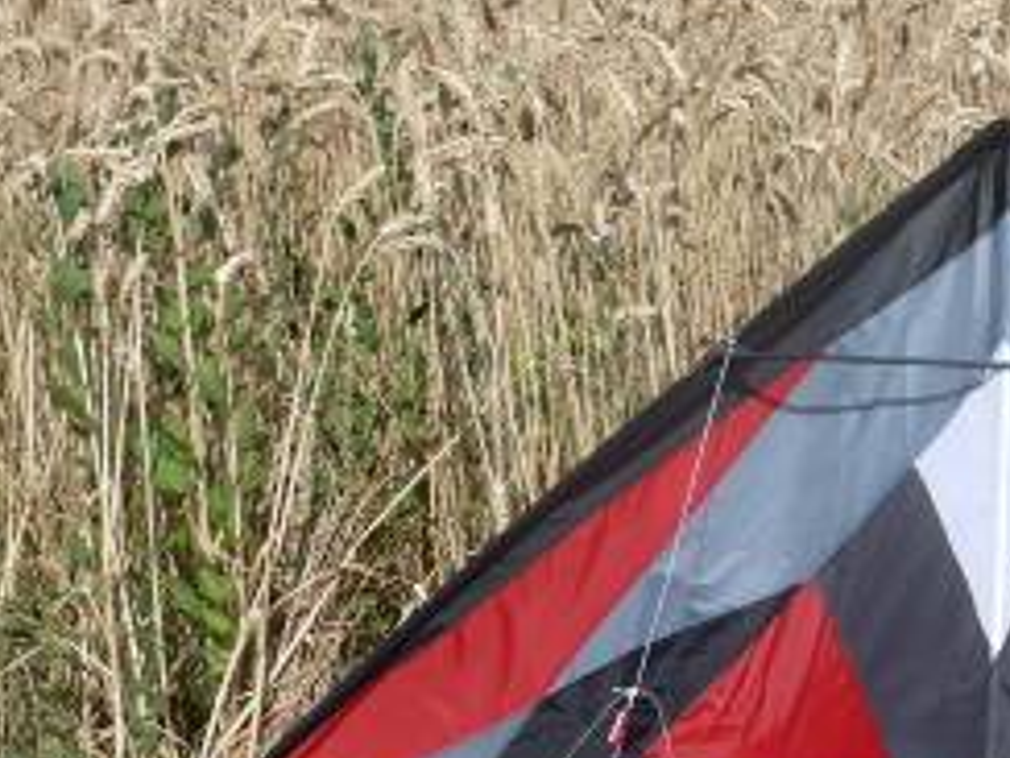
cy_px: 418
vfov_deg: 19.4
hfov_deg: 24.6
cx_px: 973
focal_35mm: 76
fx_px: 2217
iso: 80
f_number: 3.2
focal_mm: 6
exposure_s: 1/2000
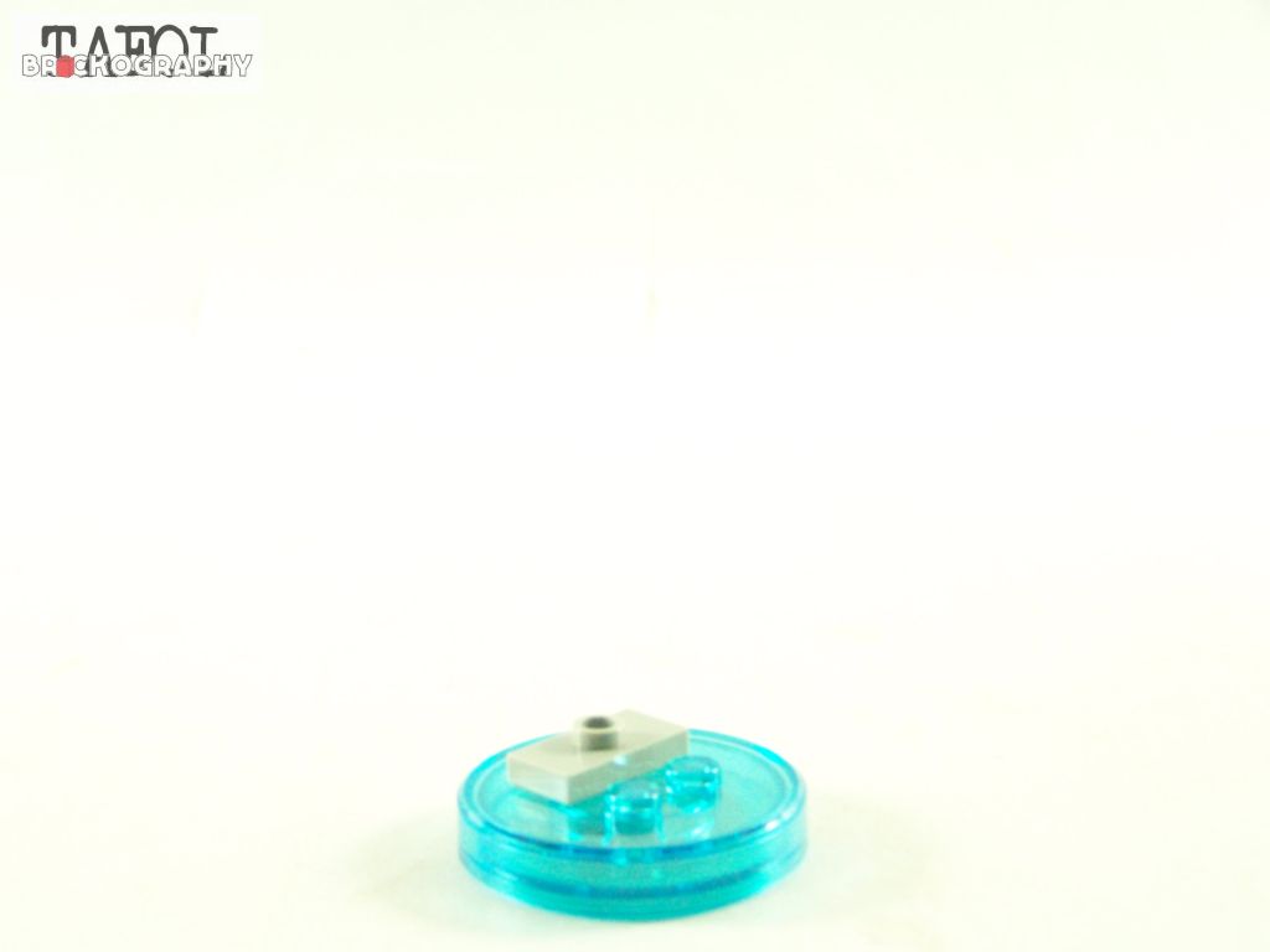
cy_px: 476
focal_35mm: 75
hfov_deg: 26.0
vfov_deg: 19.6
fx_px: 2752
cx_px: 635
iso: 400
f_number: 3.2
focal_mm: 12.4
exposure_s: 1/60
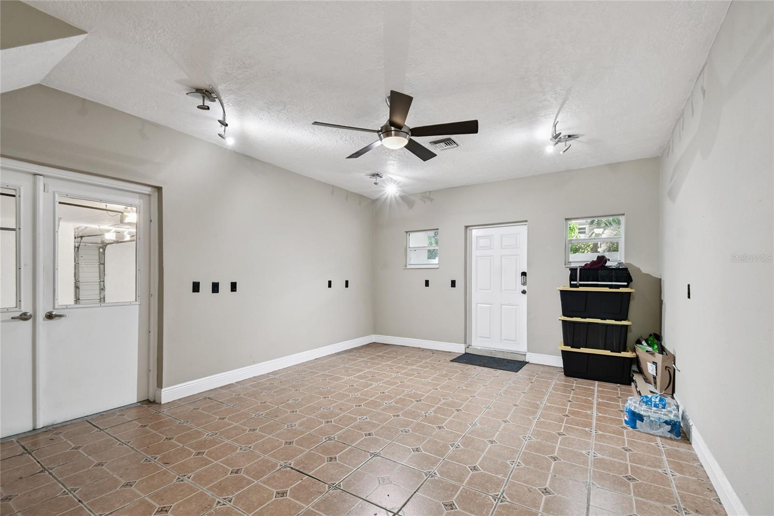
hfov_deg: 100.4
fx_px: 322
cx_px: 387
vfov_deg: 77.3
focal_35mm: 15
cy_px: 258
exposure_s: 1/1.67
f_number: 7.1
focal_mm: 10
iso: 100
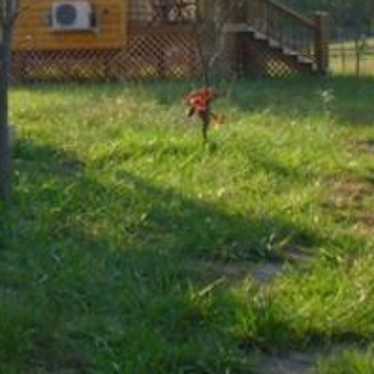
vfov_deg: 14.5
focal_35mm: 118
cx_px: -60
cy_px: 1
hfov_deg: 14.4
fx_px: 1442
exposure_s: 1/500
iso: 100
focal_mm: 6.3
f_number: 3.3
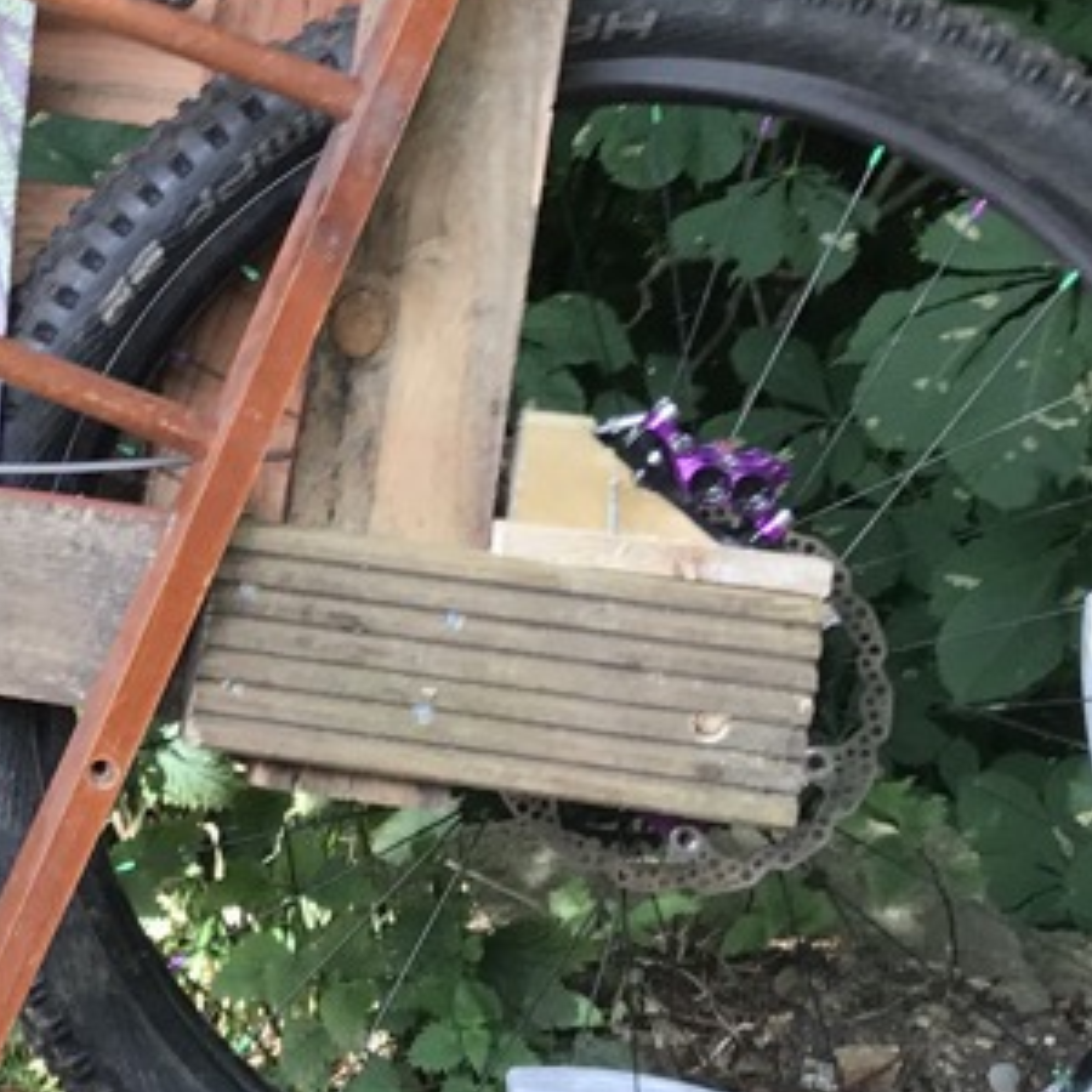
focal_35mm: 99
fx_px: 3533
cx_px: -735
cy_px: 11
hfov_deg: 15.6
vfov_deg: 17.2
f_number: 1.8
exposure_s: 1/102
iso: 20
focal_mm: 3.99
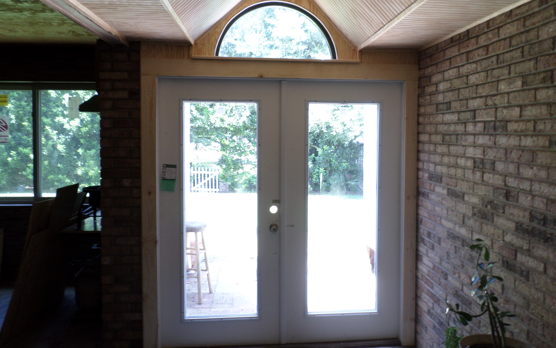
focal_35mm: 28
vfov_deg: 44.4
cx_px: 288
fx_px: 424
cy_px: 152
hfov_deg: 66.4
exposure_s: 1/30
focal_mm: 4.5
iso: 80
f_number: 2.5
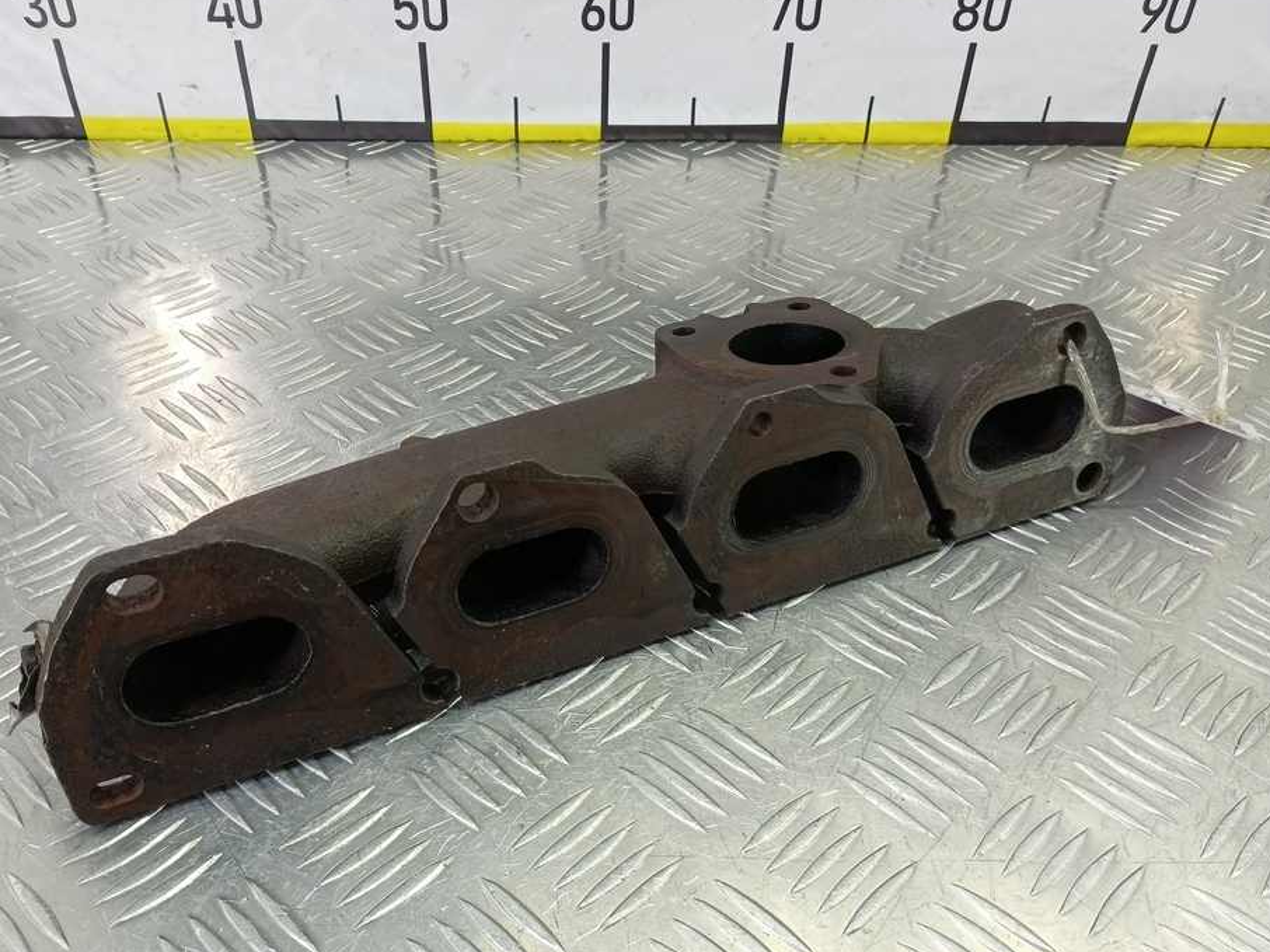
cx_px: 572
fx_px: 954
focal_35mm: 26
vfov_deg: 53.0
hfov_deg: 67.2
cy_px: 519
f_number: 1.6
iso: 162
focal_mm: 4.11
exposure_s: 1/50
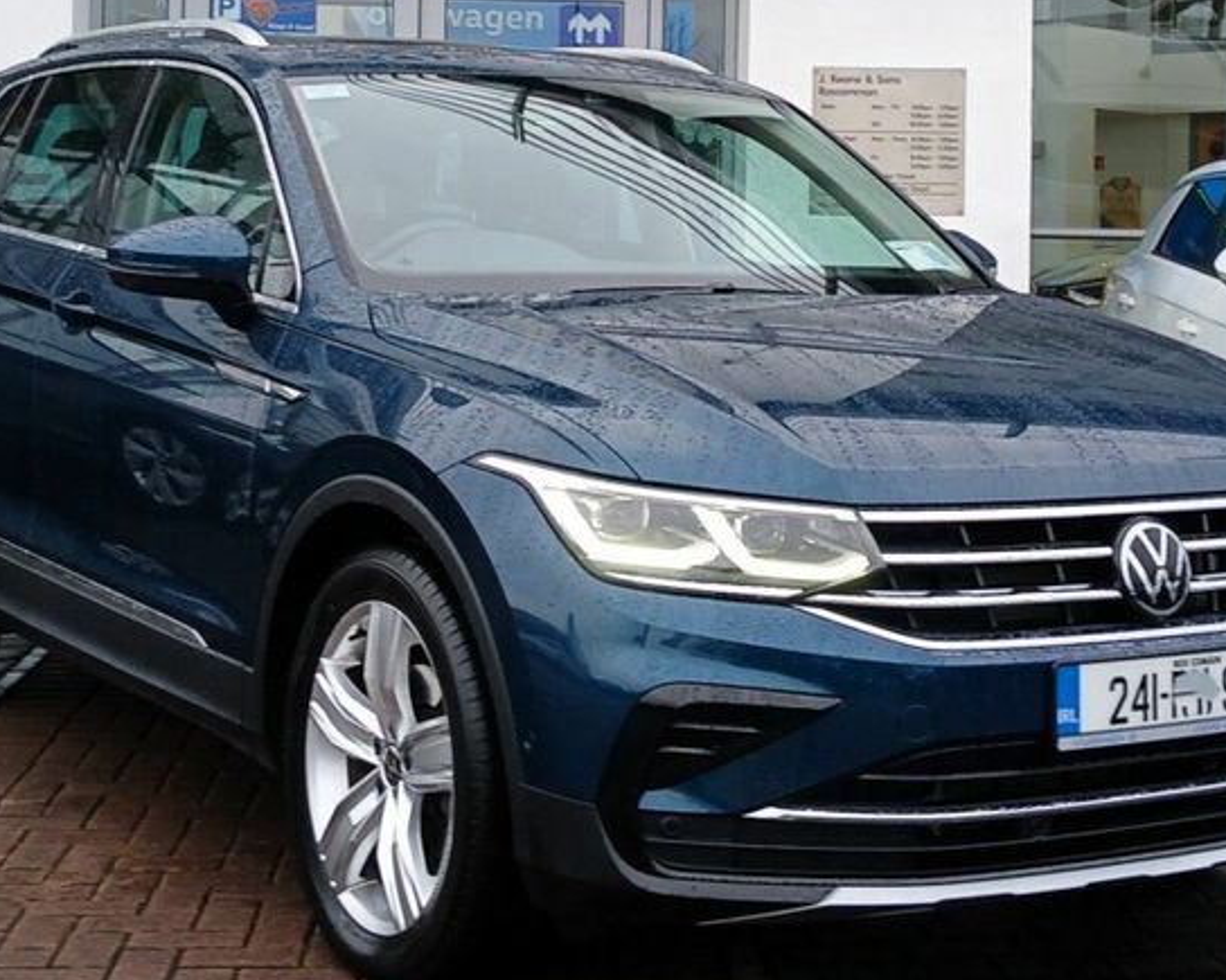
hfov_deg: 62.2
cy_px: 498
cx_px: 629
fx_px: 1016
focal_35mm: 28
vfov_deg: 51.5
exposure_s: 1/50
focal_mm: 3.98
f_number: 1.8
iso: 25
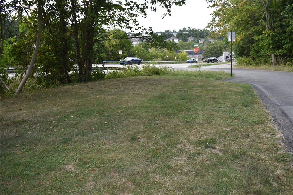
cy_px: 98
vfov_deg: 36.9
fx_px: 293
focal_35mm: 36
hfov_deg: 53.1
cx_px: 146
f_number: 5
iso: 110
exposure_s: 1/200
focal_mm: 24
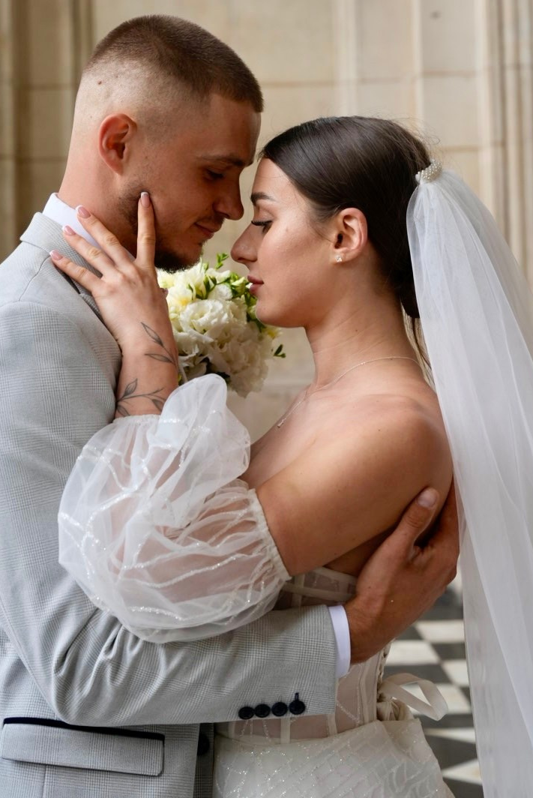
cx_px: 223
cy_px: 228
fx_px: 1775
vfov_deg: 25.1
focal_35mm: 80
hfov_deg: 17.1
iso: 320
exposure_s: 1/160
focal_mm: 52.7
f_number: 5
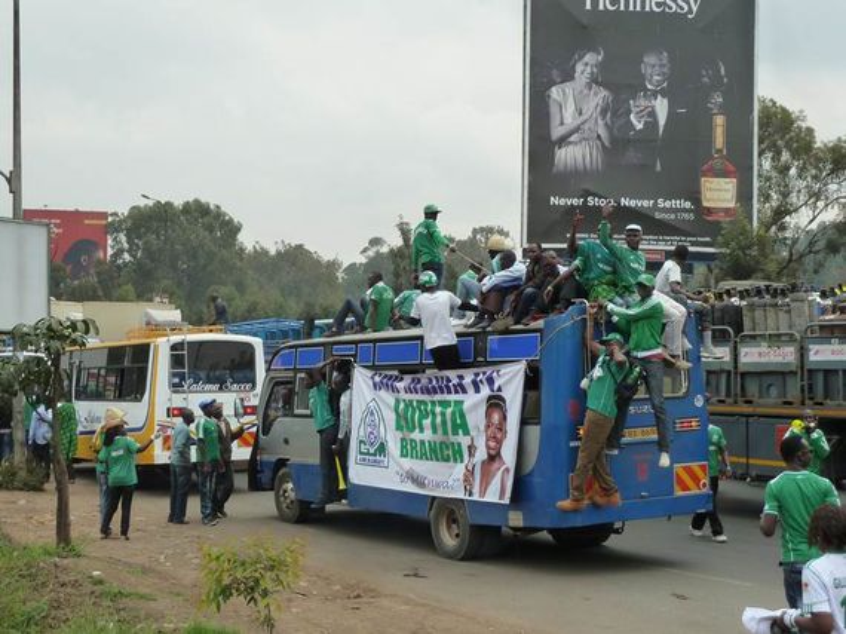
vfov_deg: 24.8
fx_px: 1441
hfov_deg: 32.7
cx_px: 423
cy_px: 317
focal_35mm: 59
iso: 125
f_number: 3.9
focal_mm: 9.7
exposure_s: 1/320
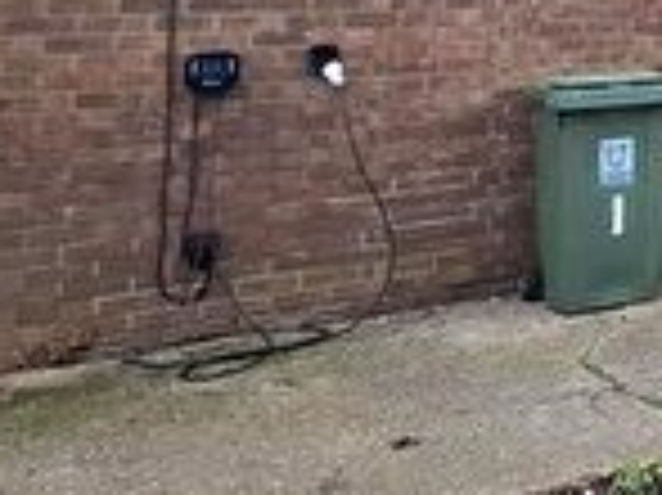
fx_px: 1185
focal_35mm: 62
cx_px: 1157
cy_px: -124
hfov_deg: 21.6
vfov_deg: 21.6
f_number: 2.2
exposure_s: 1/50
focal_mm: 1.74
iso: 50
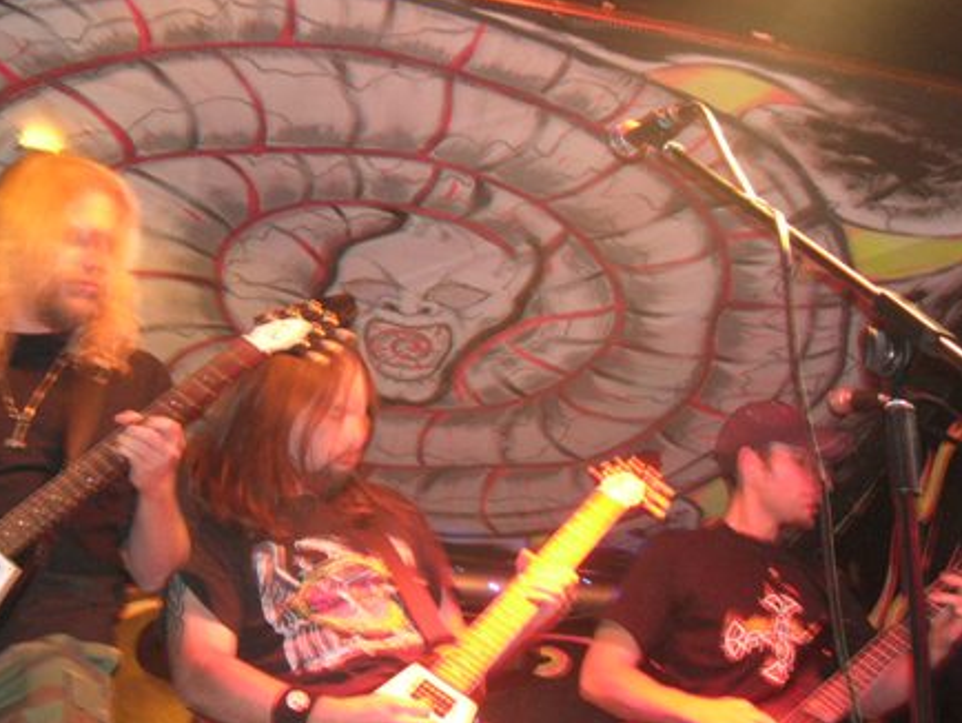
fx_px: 1557
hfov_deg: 34.3
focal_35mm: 56
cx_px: 523
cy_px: 441
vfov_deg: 26.1
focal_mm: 7.8
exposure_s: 1/11.8
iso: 200
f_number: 2.8
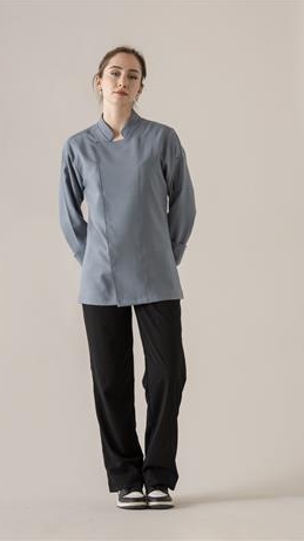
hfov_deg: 9.2
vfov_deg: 16.3
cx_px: 137
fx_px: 1893
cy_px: 270
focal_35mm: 132
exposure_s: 1/160
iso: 320
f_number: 11
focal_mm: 125
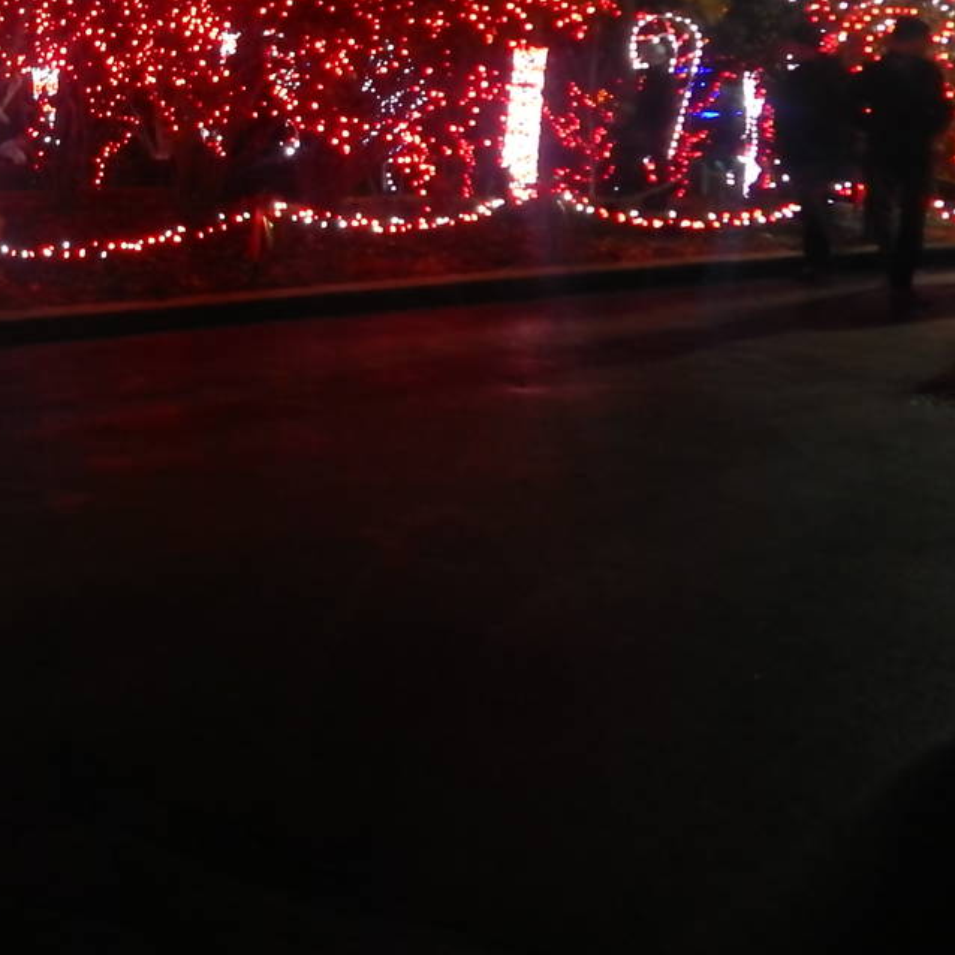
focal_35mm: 51
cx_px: -192
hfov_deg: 28.9
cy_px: 106
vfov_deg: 31.9
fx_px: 1592
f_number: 3
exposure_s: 1/15
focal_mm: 4
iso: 720
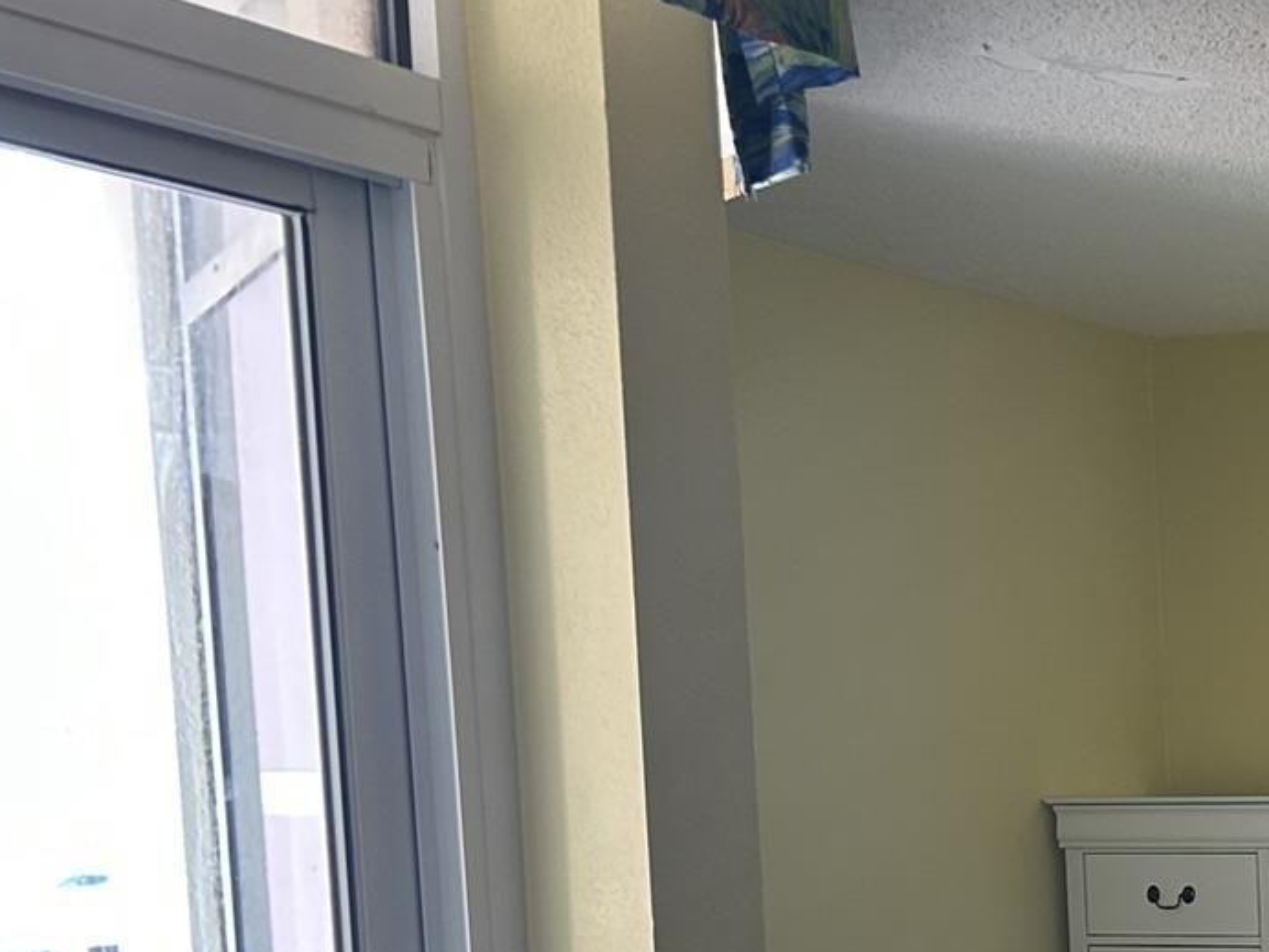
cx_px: 1859
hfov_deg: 21.6
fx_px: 2823
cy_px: 1053
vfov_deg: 18.4
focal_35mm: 77
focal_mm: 5.7
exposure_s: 1/120
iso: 80
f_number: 1.5
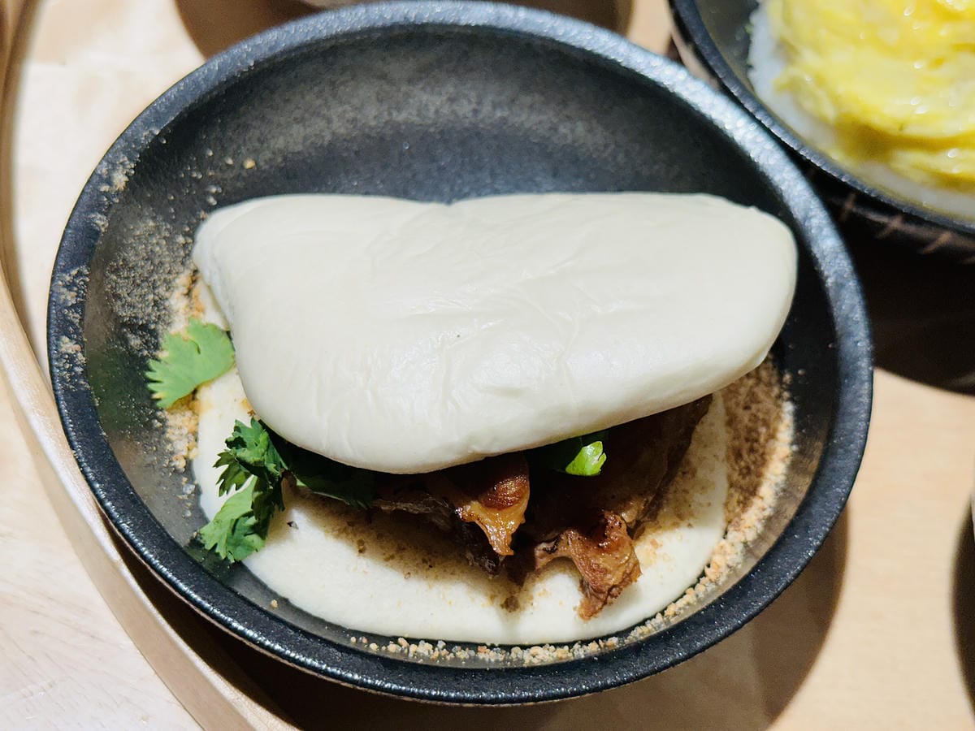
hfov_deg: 39.7
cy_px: 366
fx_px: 1352
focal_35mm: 48
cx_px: 488
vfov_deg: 30.3
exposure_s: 1/120
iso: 80
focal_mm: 6.86
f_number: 1.78
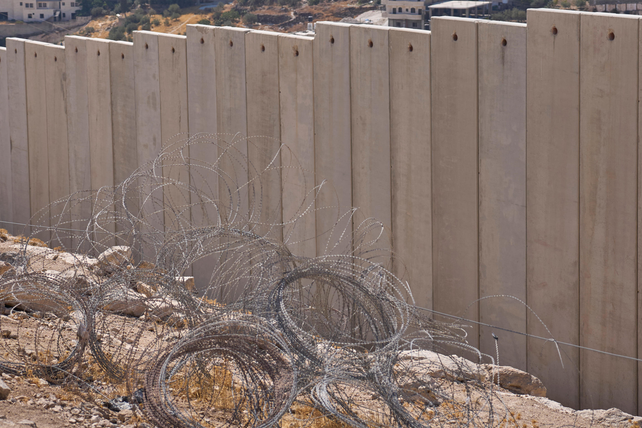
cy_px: 81
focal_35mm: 88
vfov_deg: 15.4
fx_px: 1569
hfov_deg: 23.0
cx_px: 217
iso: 200
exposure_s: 1/8000
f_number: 2.8
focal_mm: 50
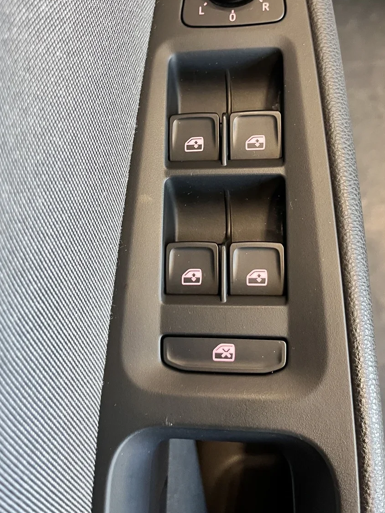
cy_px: 162
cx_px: 200
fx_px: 549
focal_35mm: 37
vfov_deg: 49.1
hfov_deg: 38.7
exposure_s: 1/60
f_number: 1.6
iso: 200
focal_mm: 5.1
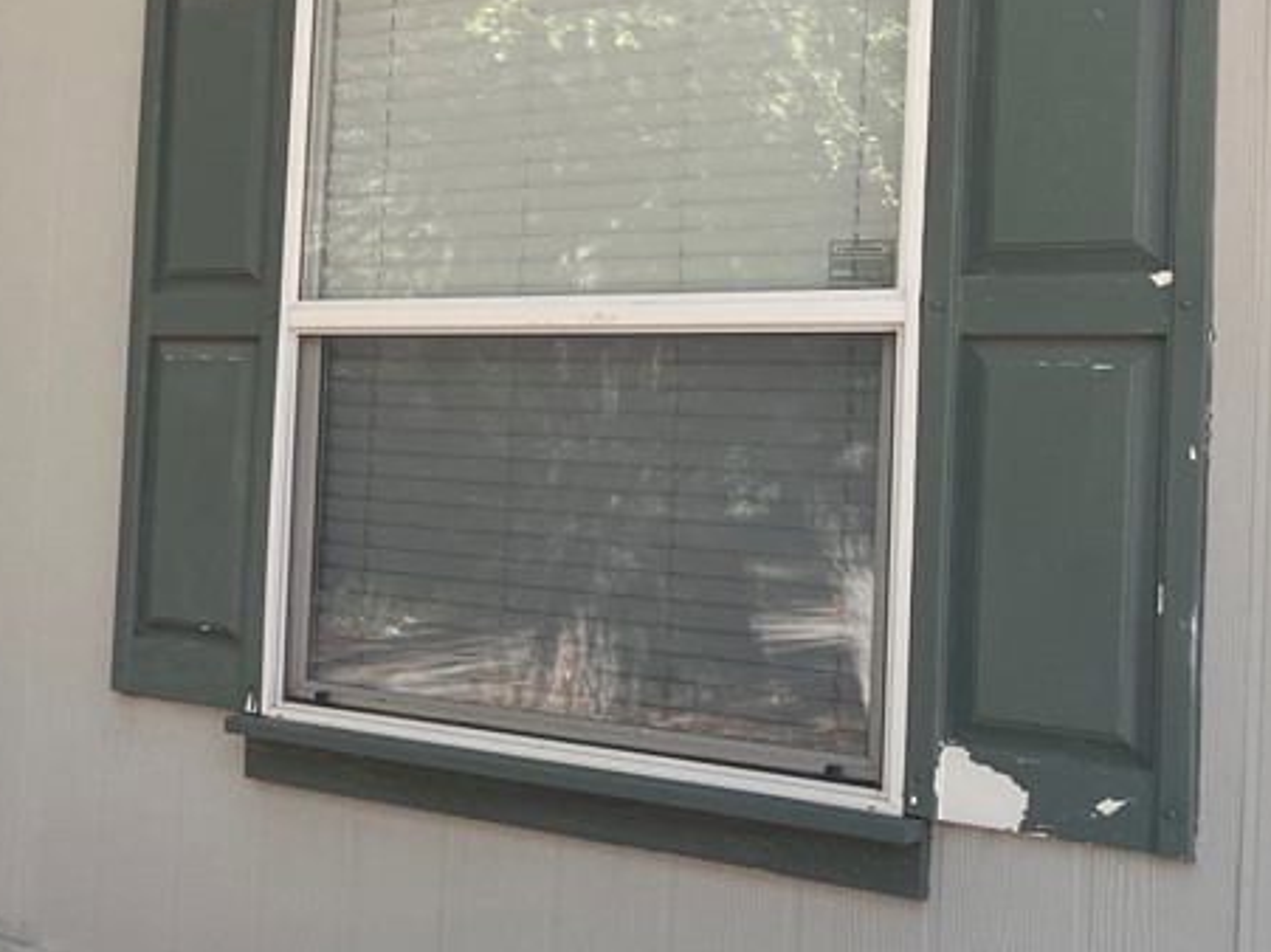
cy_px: 346
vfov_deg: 24.7
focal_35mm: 59
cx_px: 3
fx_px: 2166
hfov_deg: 30.4
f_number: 1.6
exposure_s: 1/354
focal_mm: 5.1
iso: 50
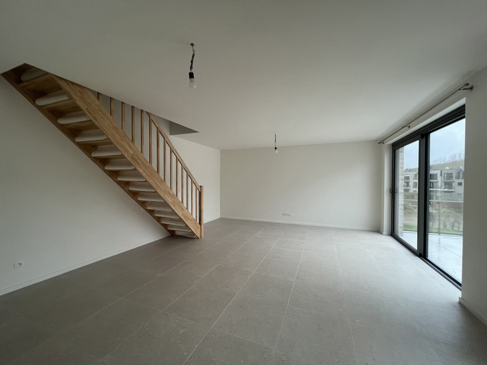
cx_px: 244
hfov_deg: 106.2
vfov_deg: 89.9
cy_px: 182
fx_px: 183
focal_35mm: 13
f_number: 1.8
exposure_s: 1/100
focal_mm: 1.57
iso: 160
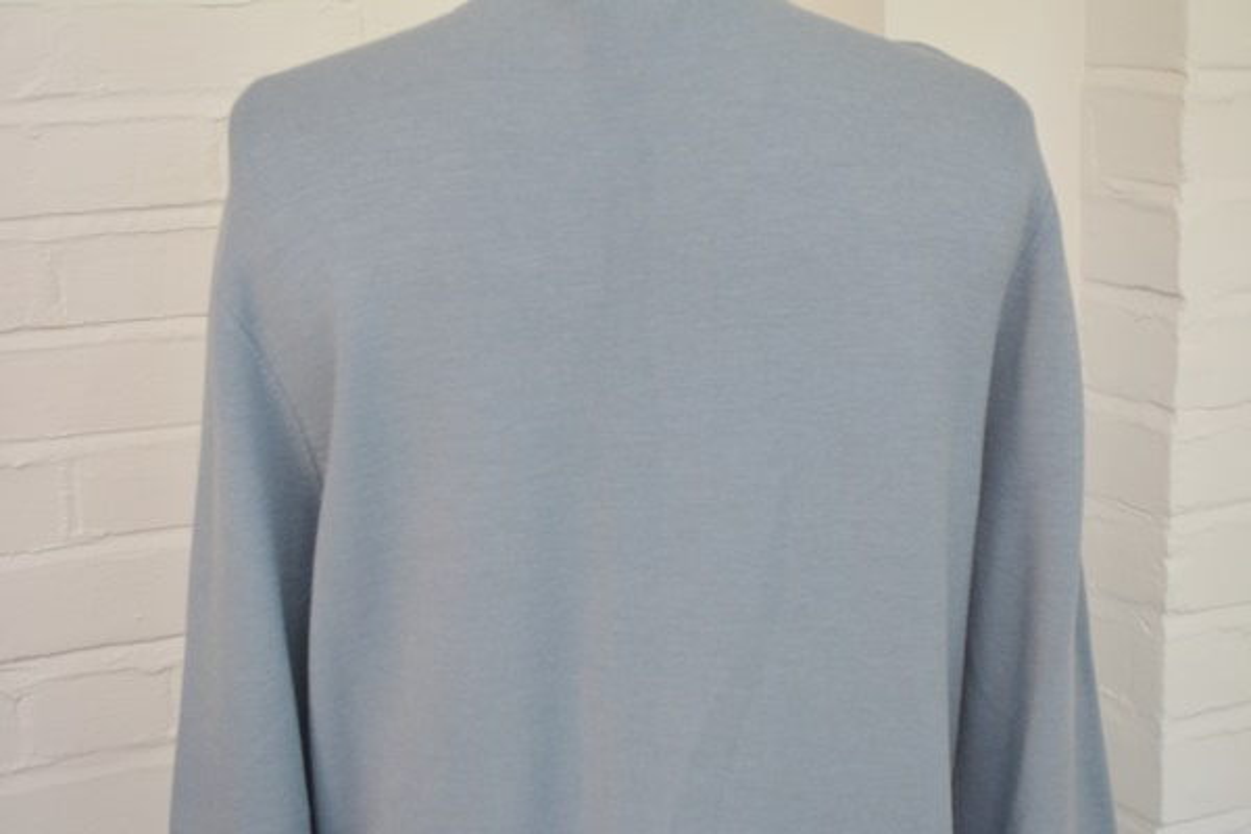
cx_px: 626
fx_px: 1981
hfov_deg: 35.1
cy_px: 417
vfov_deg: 23.8
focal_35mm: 57
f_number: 5.6
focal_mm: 38
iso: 360
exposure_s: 1/125
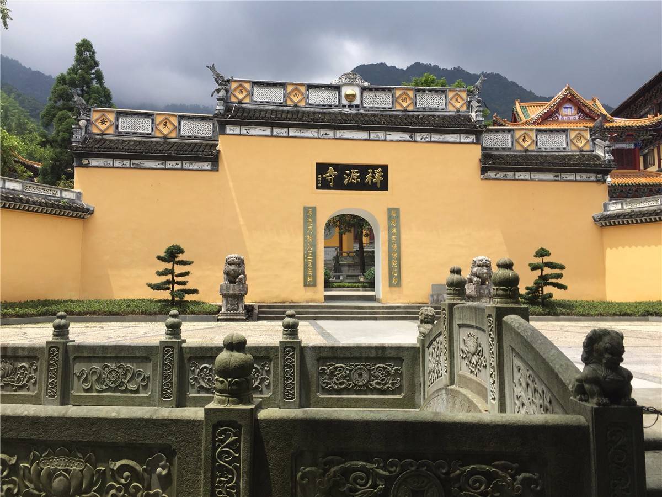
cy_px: 248
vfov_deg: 48.2
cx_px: 331
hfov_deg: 61.7
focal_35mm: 29
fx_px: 555
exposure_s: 1/1099
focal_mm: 4.15
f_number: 2.2
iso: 32
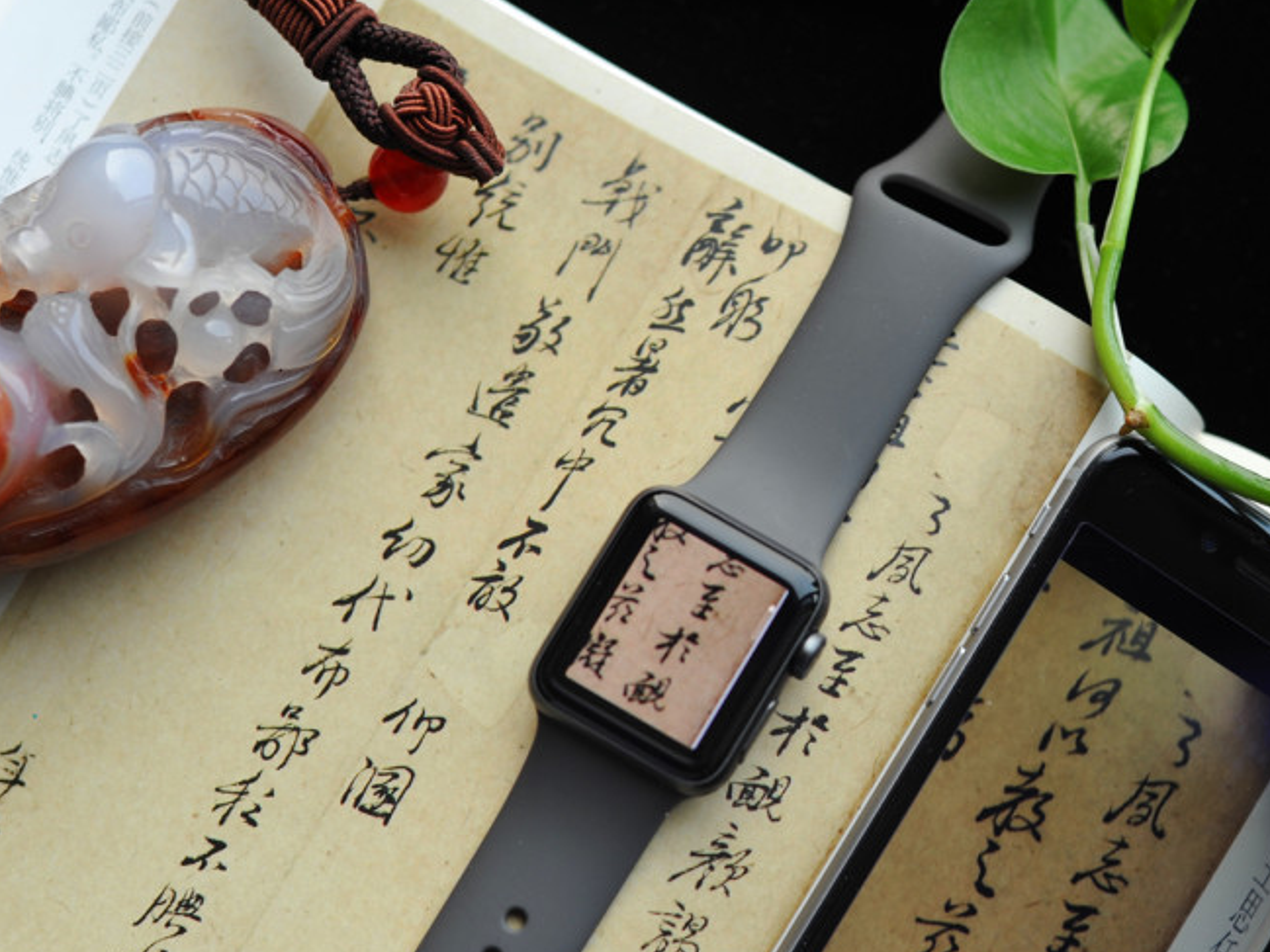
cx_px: 724
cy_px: 609
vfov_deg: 19.9
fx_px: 2715
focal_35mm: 74
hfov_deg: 26.3
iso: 200
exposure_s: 1/50
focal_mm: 50
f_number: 3.5
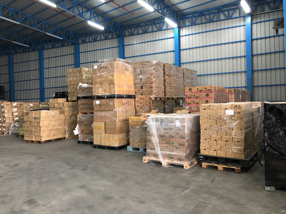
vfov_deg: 49.7
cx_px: 143
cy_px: 107
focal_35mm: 28
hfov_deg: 63.4
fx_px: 231
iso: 100
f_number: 1.8
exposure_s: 1/15
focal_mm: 4
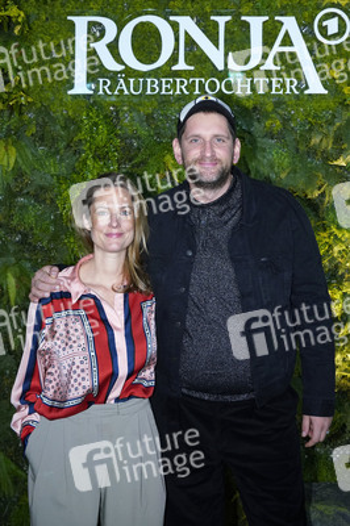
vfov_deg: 45.5
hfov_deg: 31.1
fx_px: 628
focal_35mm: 43
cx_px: 175
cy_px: 263
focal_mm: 43
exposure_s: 1/160
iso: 2000
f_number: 5.6
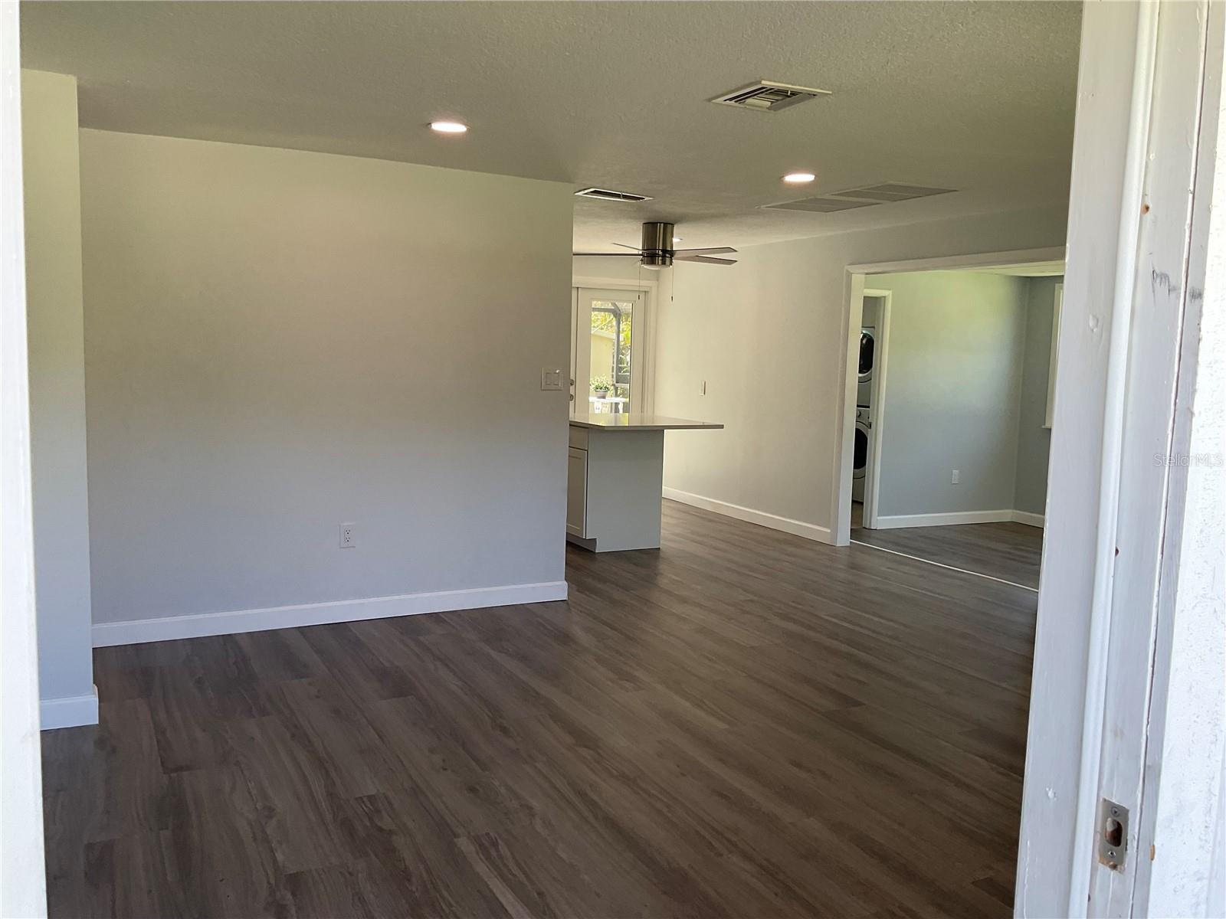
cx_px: 613
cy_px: 460
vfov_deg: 48.2
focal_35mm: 29
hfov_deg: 61.7
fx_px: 1027
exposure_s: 1/120
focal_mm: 3
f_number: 1.8
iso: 32
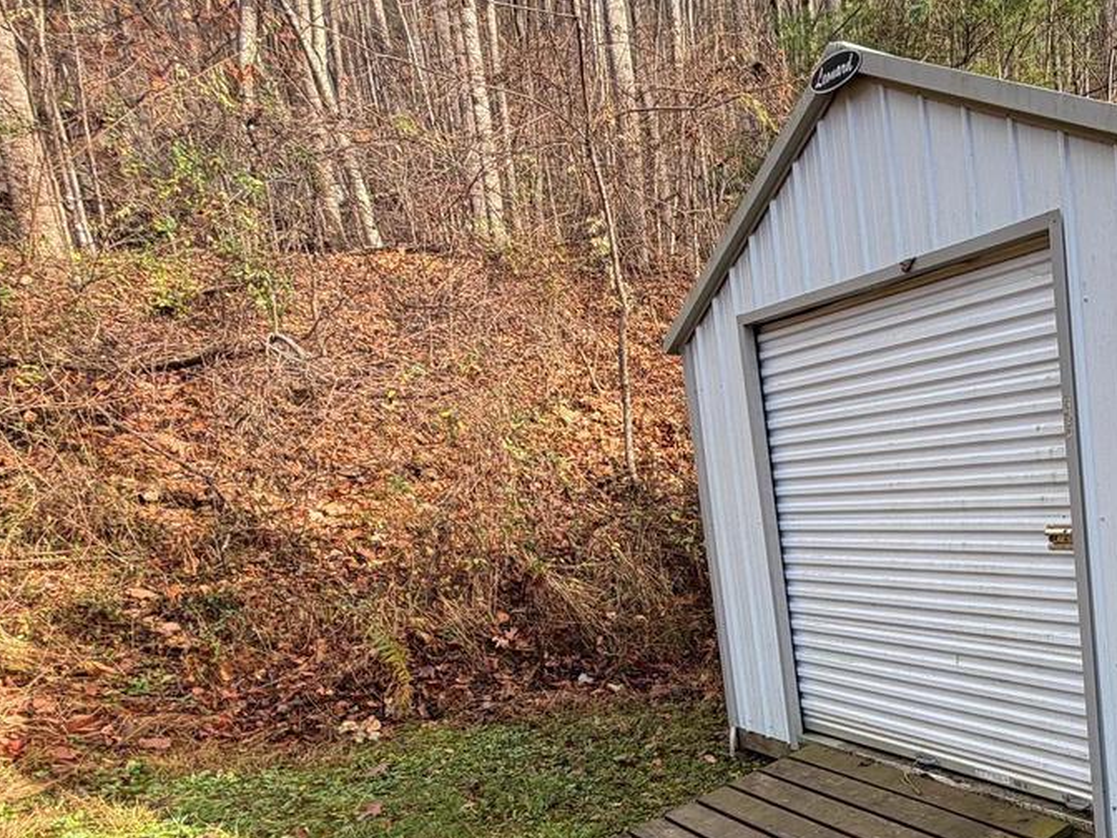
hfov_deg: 50.6
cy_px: 602
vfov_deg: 45.6
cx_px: 1070
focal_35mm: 30
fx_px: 968
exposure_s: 1/195
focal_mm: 2.22
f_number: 2.2
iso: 50
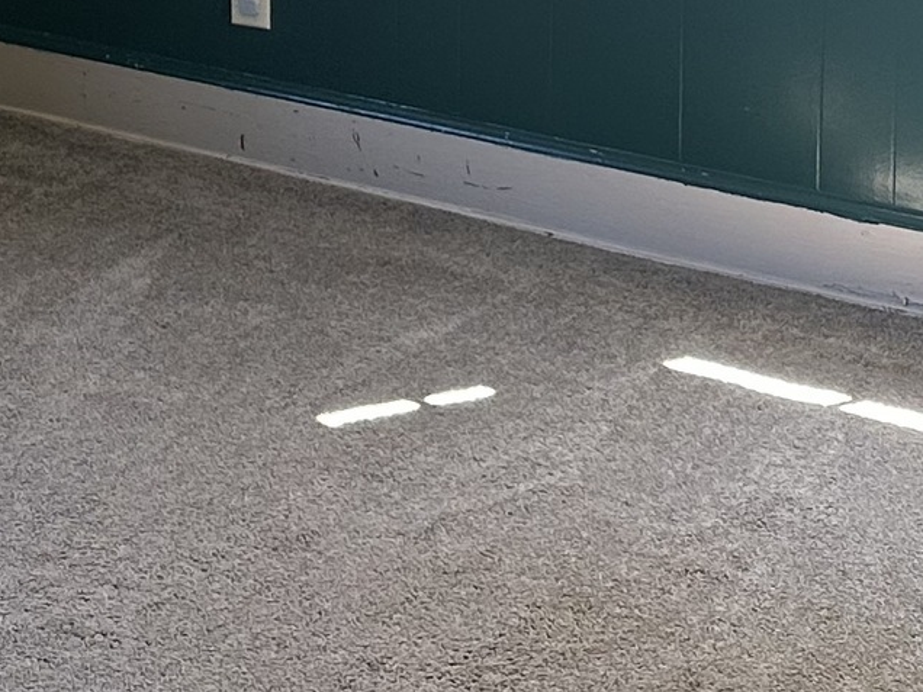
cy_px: -463
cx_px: -260
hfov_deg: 16.1
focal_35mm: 116
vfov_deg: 12.0
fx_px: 3093
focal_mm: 6.86
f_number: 1.78
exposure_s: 1/121
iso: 125
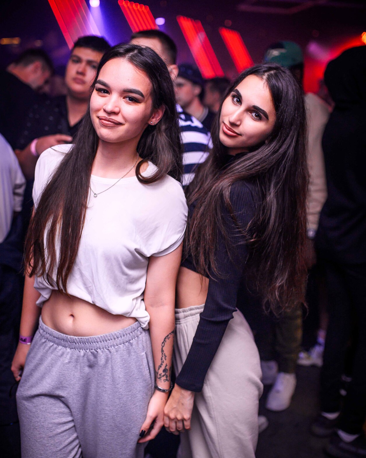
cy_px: 251
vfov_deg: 45.7
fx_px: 542
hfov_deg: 37.3
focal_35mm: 40
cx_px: 181
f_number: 2.2
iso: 400
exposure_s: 1/200
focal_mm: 35
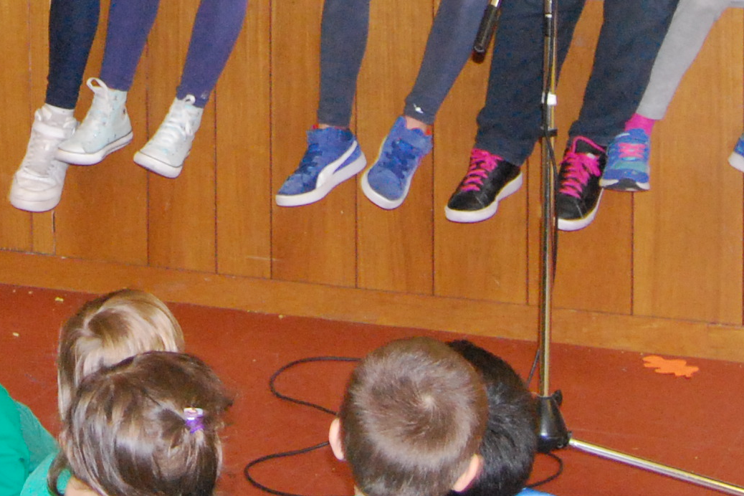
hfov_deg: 15.6
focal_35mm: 129
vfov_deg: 10.1
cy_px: -350
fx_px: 2663
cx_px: -10
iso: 1600
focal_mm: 23
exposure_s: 1/50
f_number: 4.5
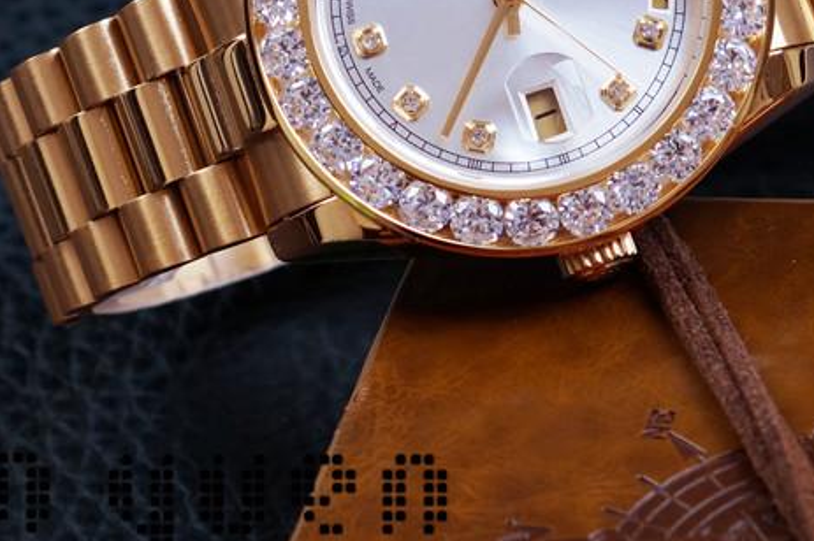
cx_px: 510
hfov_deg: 6.4
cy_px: -13
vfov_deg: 4.2
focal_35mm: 324
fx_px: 7321
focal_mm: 100
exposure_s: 1/125
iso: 400
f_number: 8
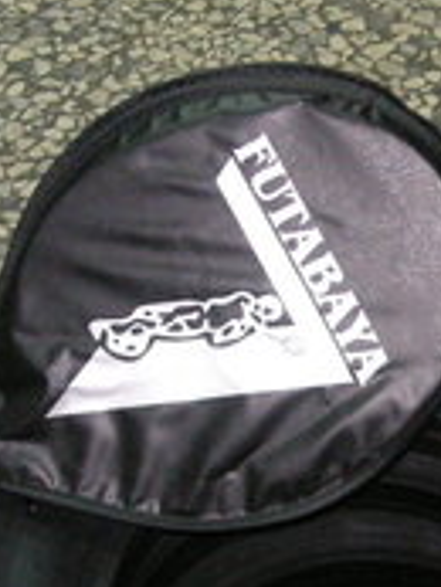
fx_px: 1815
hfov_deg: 13.7
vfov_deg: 18.3
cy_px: 399
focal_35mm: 107
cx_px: 387
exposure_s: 1/45
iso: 160
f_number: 2.8
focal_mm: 6.1
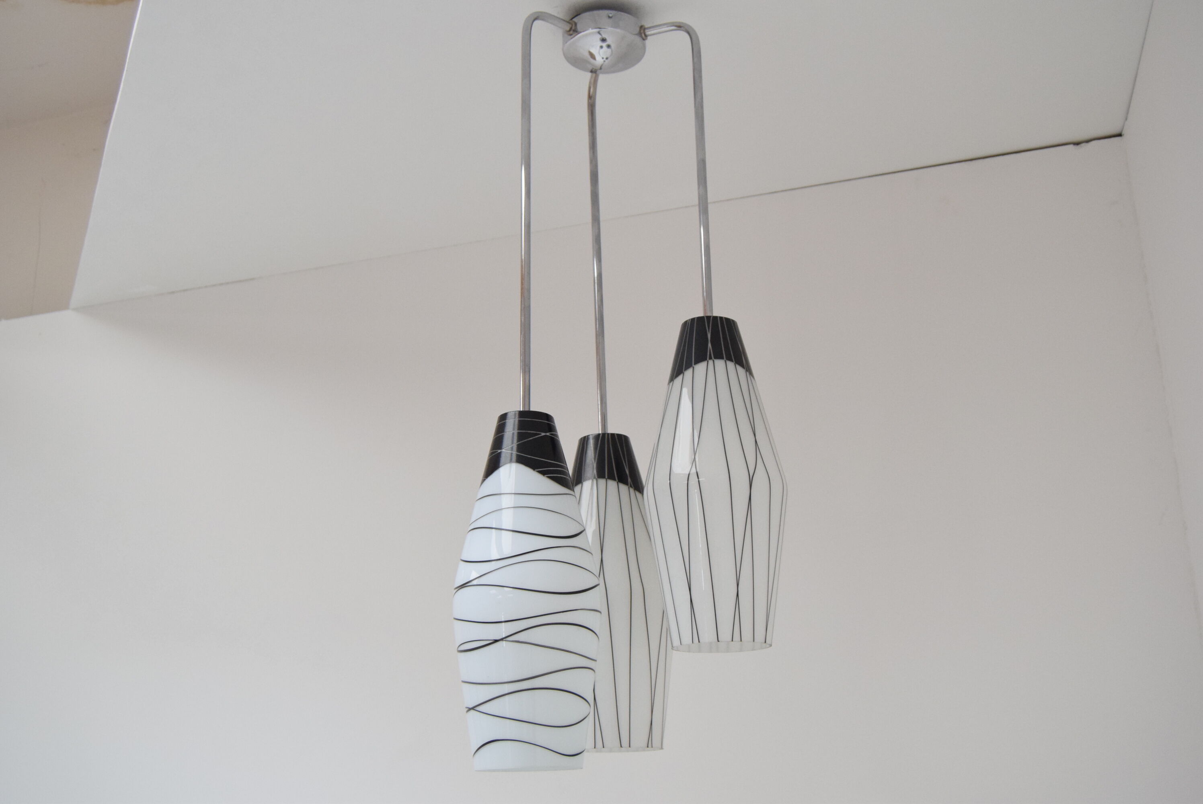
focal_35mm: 36
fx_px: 1204
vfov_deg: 36.9
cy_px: 402
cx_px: 602
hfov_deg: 53.1
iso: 1600
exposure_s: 1/100
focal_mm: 24
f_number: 5
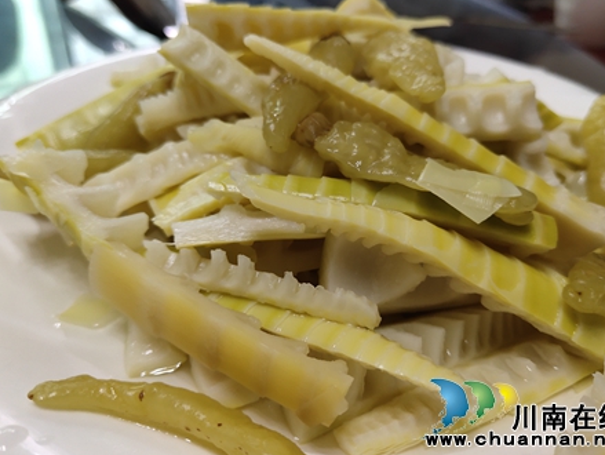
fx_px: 577
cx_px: 325
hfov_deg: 55.3
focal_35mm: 33
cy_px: 208
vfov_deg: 43.0
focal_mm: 4.27
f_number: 1.8
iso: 152
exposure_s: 1/100
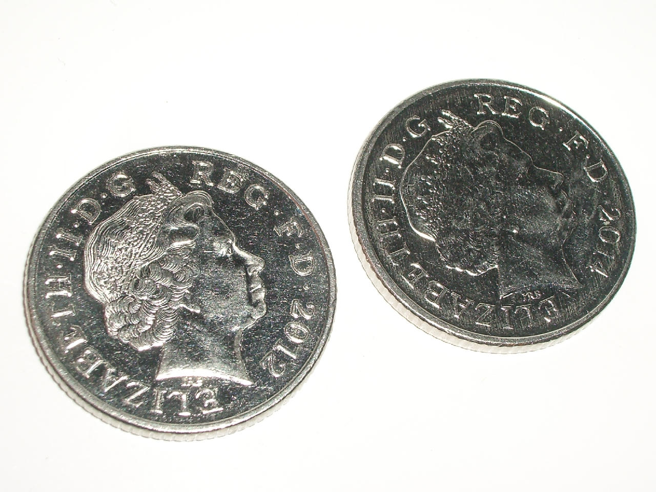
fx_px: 1175
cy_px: 246
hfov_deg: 31.2
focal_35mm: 62
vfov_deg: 23.7
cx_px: 328
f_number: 5.6
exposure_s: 1/60
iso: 80
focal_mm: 10.2
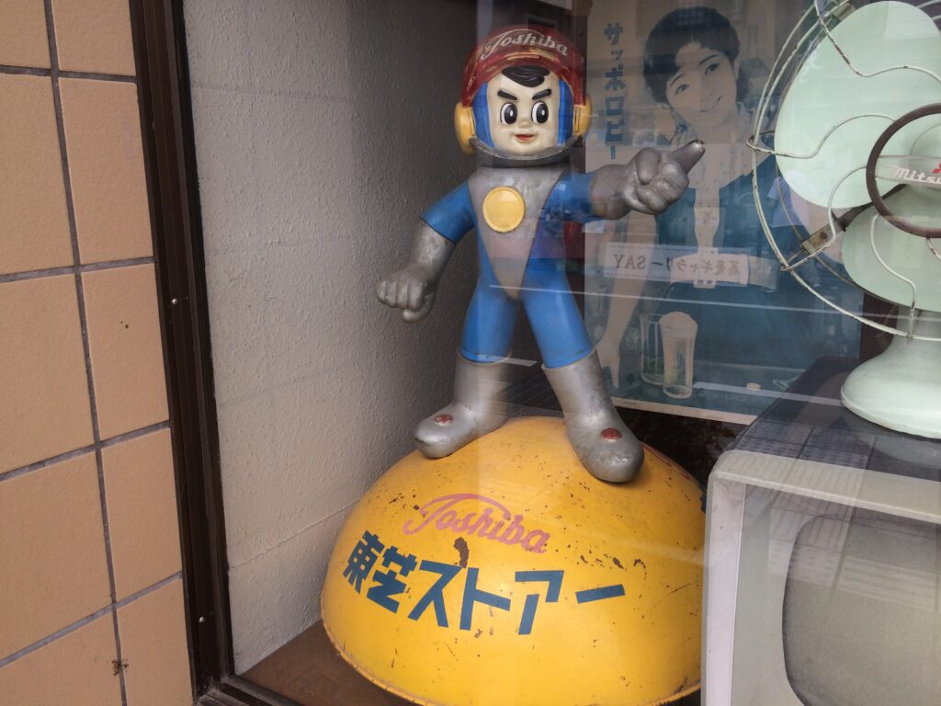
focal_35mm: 29
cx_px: 470
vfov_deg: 48.2
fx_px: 788
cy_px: 353
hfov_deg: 61.7
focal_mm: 4.15
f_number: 2.2
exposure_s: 1/427
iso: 32
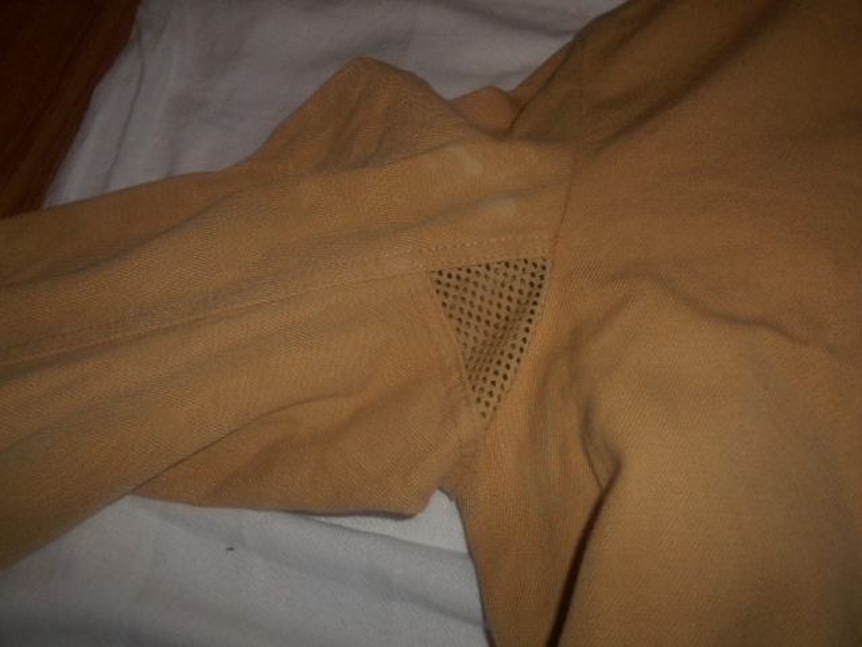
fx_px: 647
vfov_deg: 53.1
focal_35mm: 26
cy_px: 324
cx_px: 431
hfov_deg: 67.3
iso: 80
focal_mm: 4.6
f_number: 3.2
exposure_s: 1/25
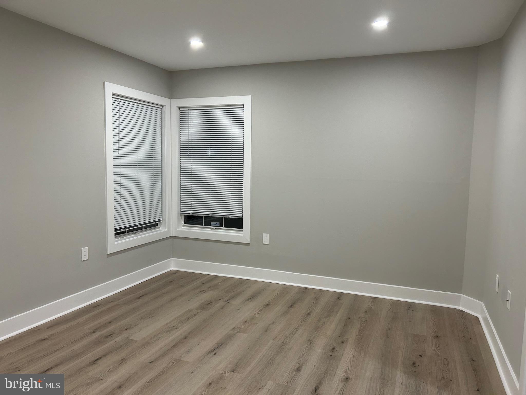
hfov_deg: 67.3
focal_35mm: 26
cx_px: 263
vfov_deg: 53.1
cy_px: 198
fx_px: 395
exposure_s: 1/60
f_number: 1.5
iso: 125
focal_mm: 5.7
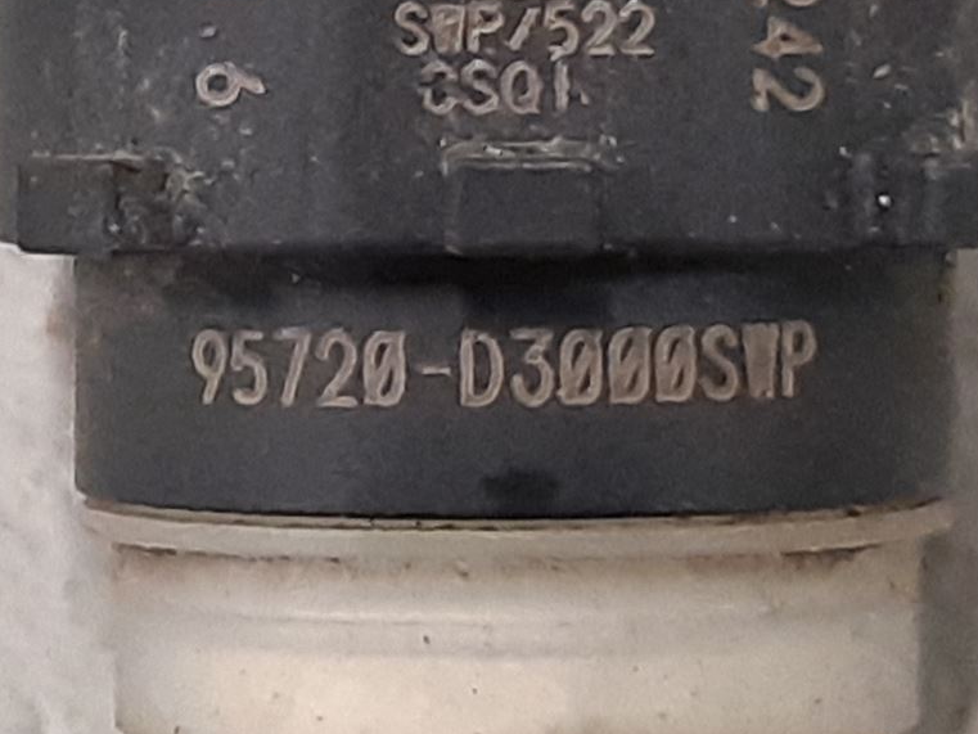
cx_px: 175
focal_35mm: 70
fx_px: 1978
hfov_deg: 27.2
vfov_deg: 21.0
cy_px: 377
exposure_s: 1/50
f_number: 1.7
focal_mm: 3.93
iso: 250
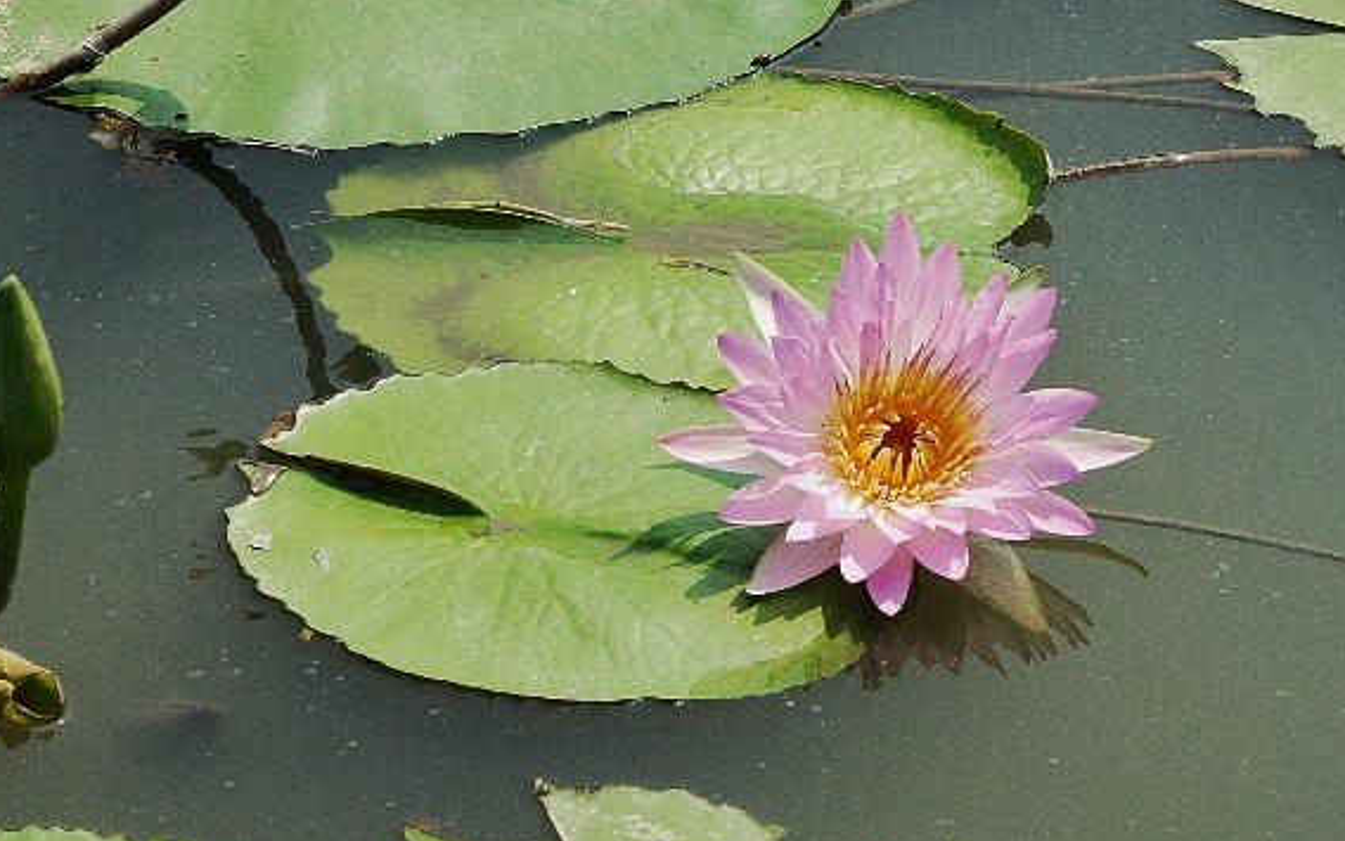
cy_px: -192
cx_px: 567
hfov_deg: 8.9
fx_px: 8687
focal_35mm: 237
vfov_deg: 5.5
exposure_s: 1/320
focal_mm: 86
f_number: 9
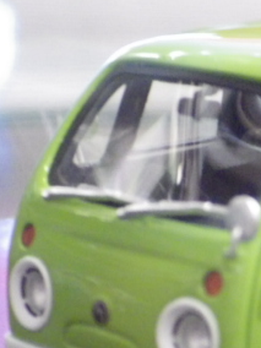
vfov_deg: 7.4
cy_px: 251
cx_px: 377
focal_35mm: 268
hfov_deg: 5.5
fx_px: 2694
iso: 1600
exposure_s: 1/30
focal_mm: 21.3
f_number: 4.8
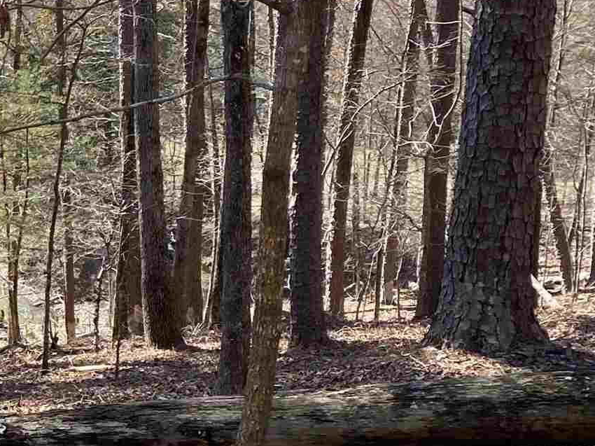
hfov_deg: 18.1
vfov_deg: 15.7
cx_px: -351
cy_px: 271
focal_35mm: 94
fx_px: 1615
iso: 32
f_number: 1.8
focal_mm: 4.25
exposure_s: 1/491
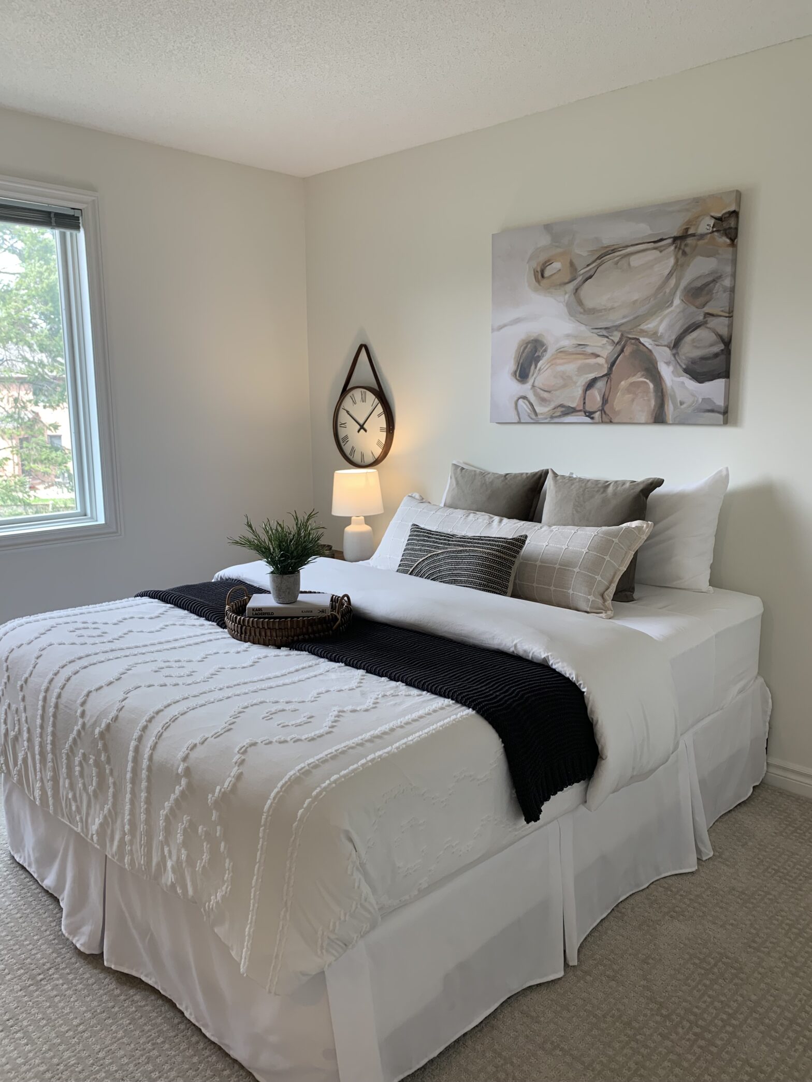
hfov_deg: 53.1
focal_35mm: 26
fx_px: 813
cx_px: 406
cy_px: 541
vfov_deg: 67.3
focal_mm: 4.25
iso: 50
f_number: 1.8
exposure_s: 1/120
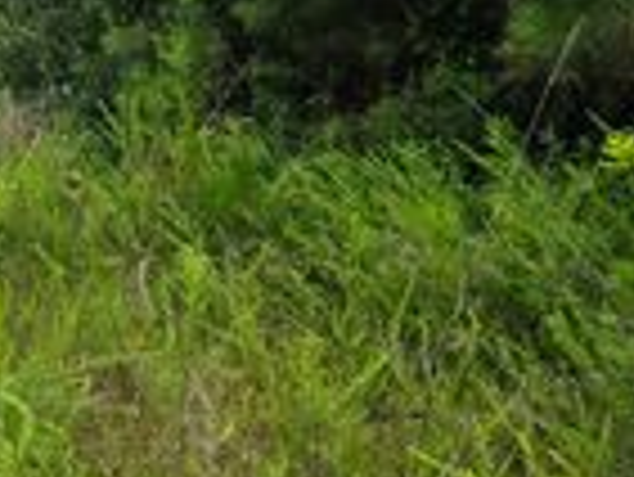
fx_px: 1283
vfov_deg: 20.7
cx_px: -288
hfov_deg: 23.1
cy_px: 70
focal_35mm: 70
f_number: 1.7
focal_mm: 6.3
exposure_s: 1/551
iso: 10
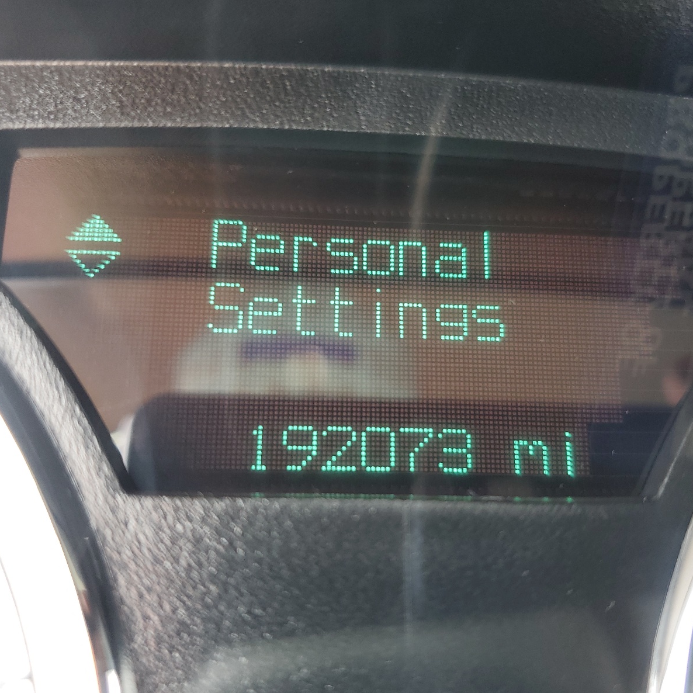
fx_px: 702
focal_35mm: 31
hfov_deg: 52.4
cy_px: 349
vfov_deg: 52.5
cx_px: 387
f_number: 1.5
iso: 53
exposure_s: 1/50
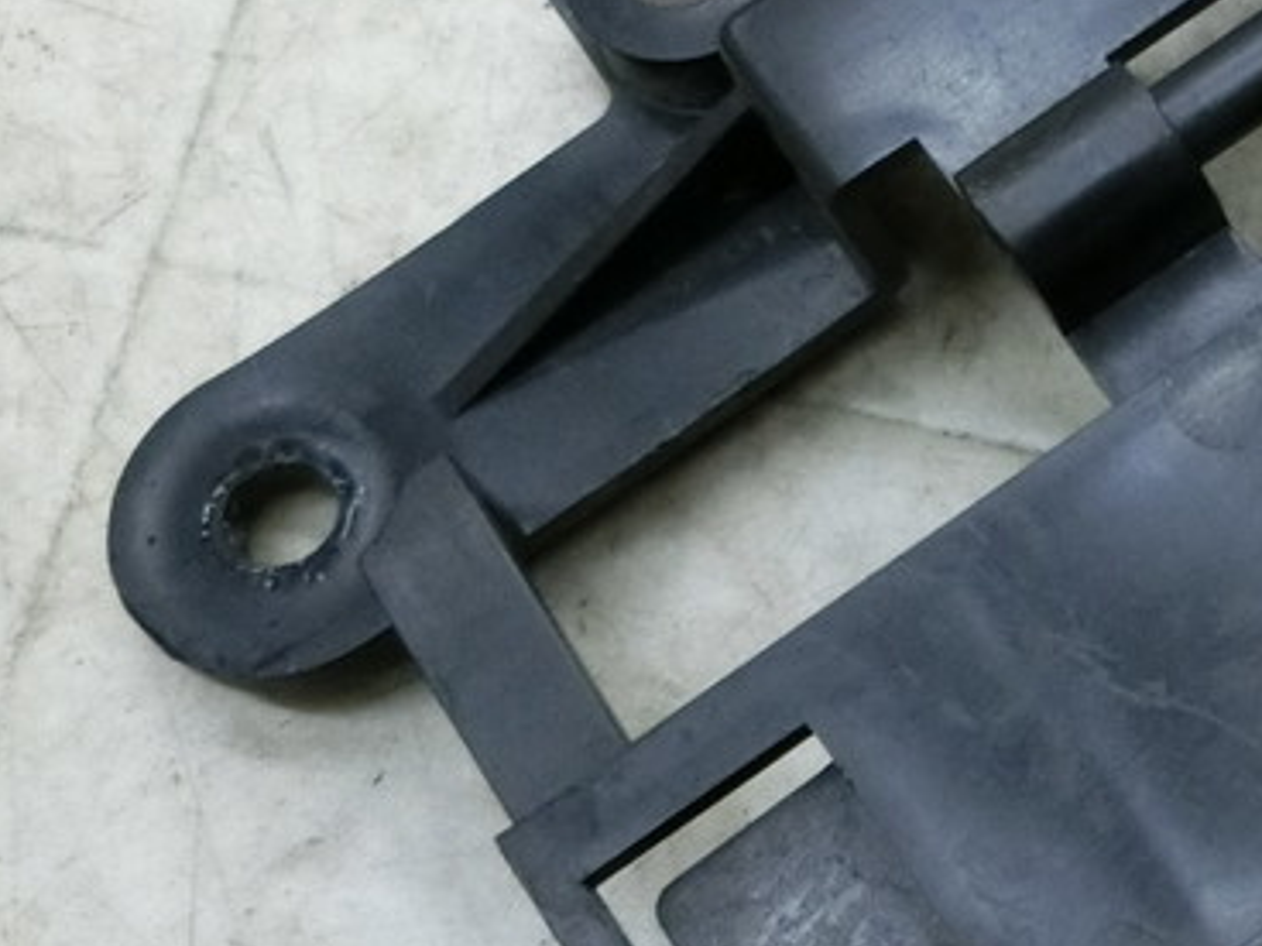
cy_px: 638
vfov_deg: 16.9
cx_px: 1547
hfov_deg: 20.9
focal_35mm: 87
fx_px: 3172
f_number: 3.5
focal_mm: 4.5
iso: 400
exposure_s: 1/60
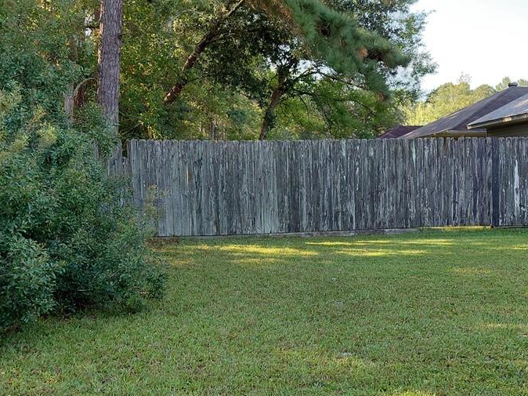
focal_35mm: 38
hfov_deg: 48.8
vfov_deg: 37.4
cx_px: 308
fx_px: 579
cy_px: 252
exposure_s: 1/176
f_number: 1.8
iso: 50
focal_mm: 4.69
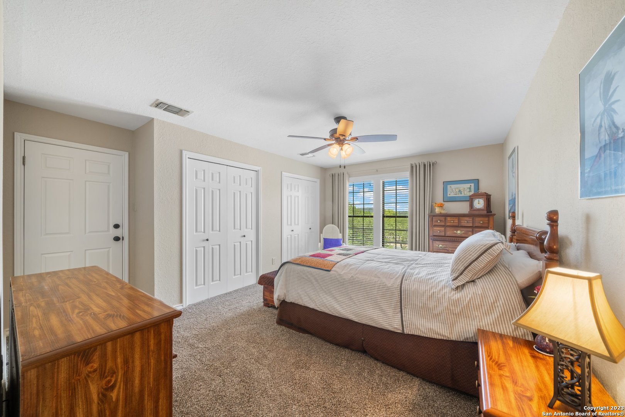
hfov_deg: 112.6
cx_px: 312
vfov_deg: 90.0
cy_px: 208
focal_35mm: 12
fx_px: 208
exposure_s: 1.3
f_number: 9
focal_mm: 12
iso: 100
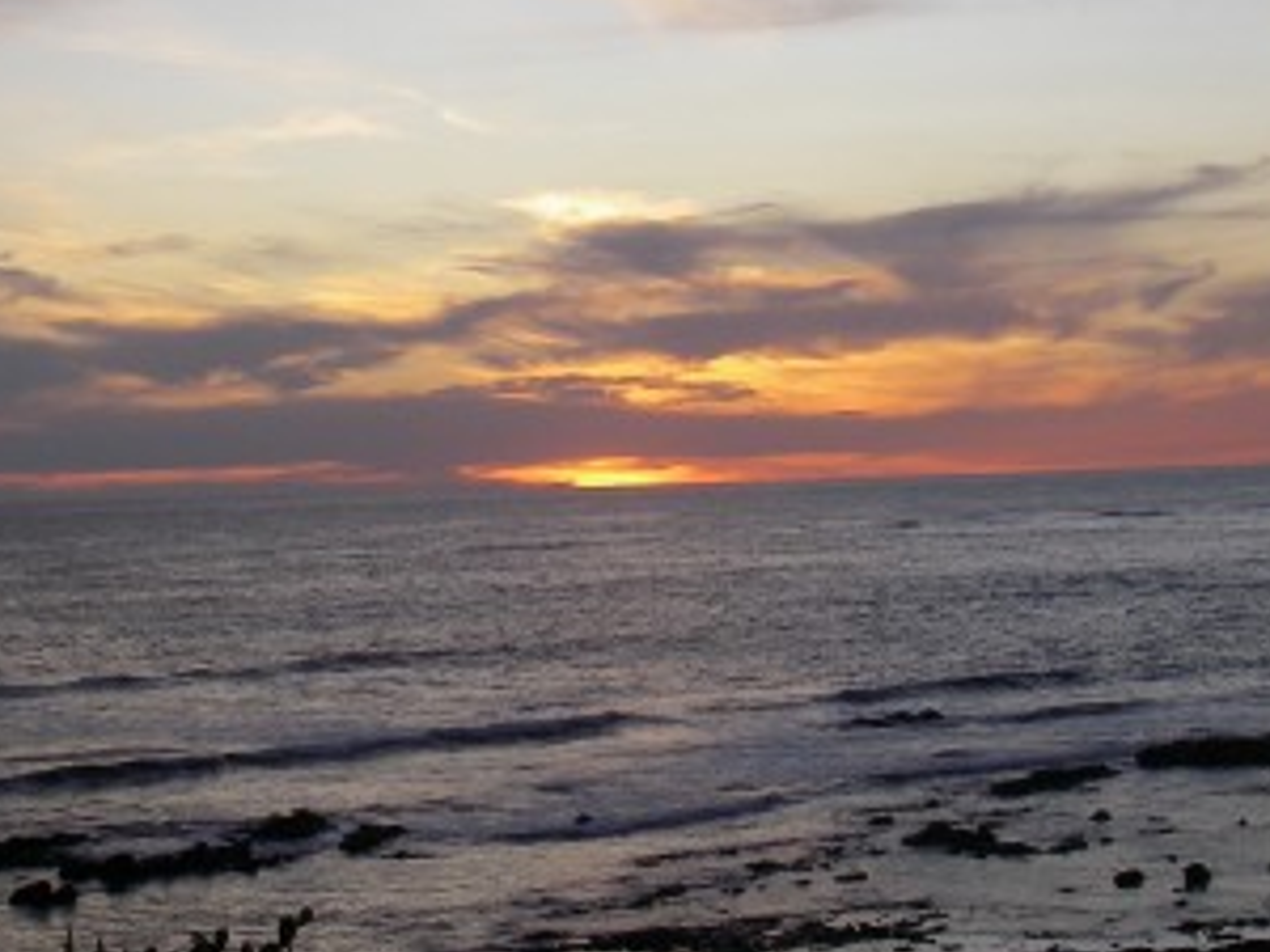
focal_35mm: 76
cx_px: 563
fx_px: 2788
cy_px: 461
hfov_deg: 25.6
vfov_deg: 19.4
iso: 64
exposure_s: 1/100
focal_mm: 6.3
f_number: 3.3
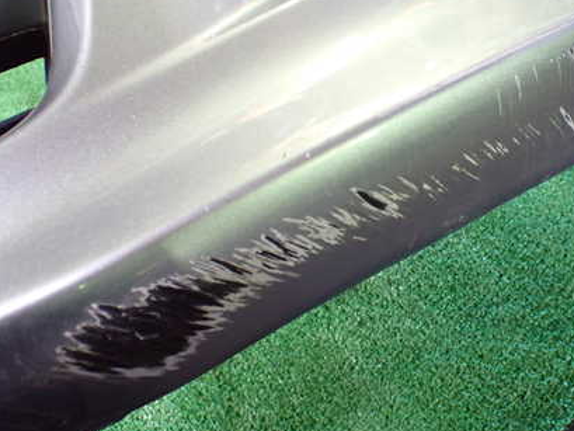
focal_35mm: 44
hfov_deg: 42.3
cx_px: 386
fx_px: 730
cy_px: 218
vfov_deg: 32.9
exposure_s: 1/50
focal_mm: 5.4
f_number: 2.3
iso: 800
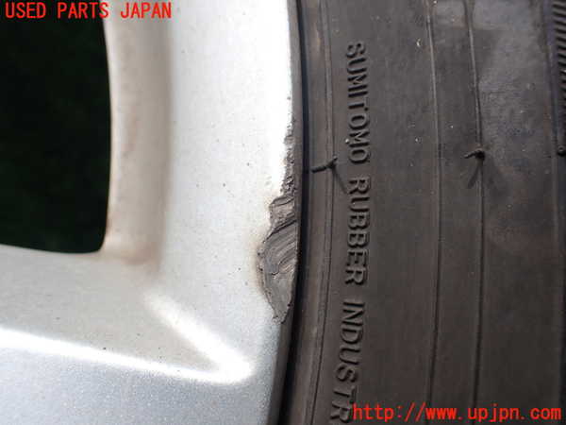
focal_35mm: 30
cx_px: 283
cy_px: 212
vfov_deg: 46.8
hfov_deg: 60.0
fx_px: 491
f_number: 3.2
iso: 100
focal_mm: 5.4
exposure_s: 1/500
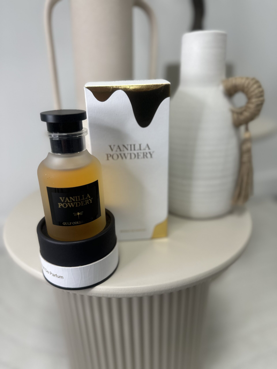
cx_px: 138
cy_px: 184
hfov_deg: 56.8
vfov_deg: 71.6
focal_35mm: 24
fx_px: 256
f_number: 1.78
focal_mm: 6.86
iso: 125
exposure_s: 1/121
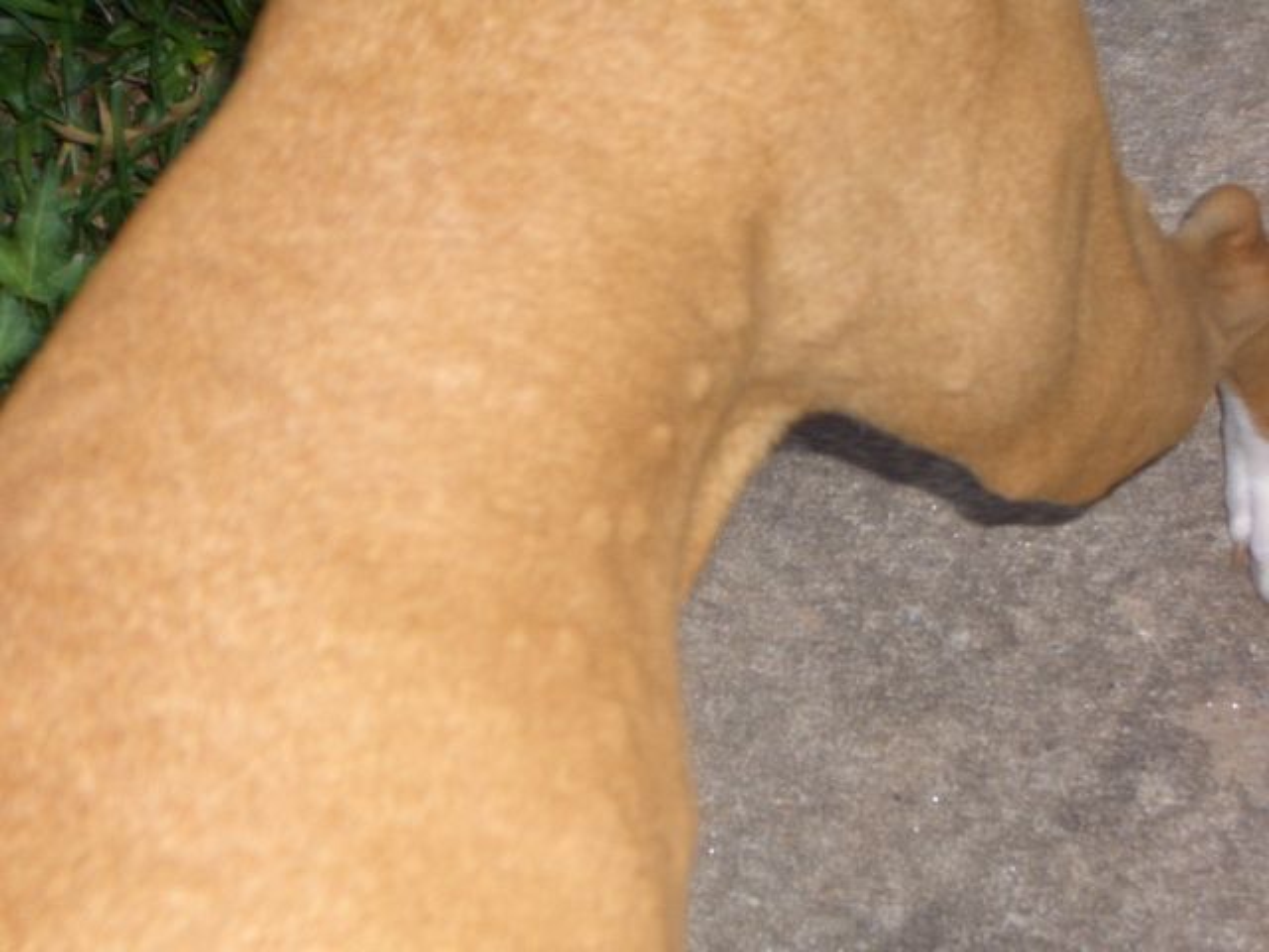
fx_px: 3226
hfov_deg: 22.3
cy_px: 476
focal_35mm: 88
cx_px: 634
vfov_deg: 16.8
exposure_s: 1/60
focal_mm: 14.6
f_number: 4.4
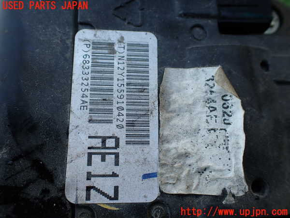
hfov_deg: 60.0
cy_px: 109
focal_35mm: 30
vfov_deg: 46.8
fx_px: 251
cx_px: 145
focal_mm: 5.4
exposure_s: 1/200
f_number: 2.3
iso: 100
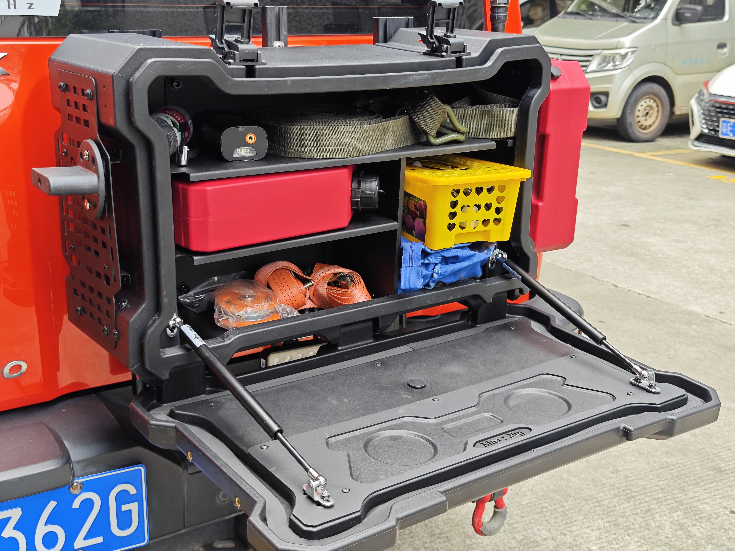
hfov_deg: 41.2
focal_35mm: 46
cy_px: 276
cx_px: 368
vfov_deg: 31.5
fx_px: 977
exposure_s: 1/100
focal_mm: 8.7
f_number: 1.9
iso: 64
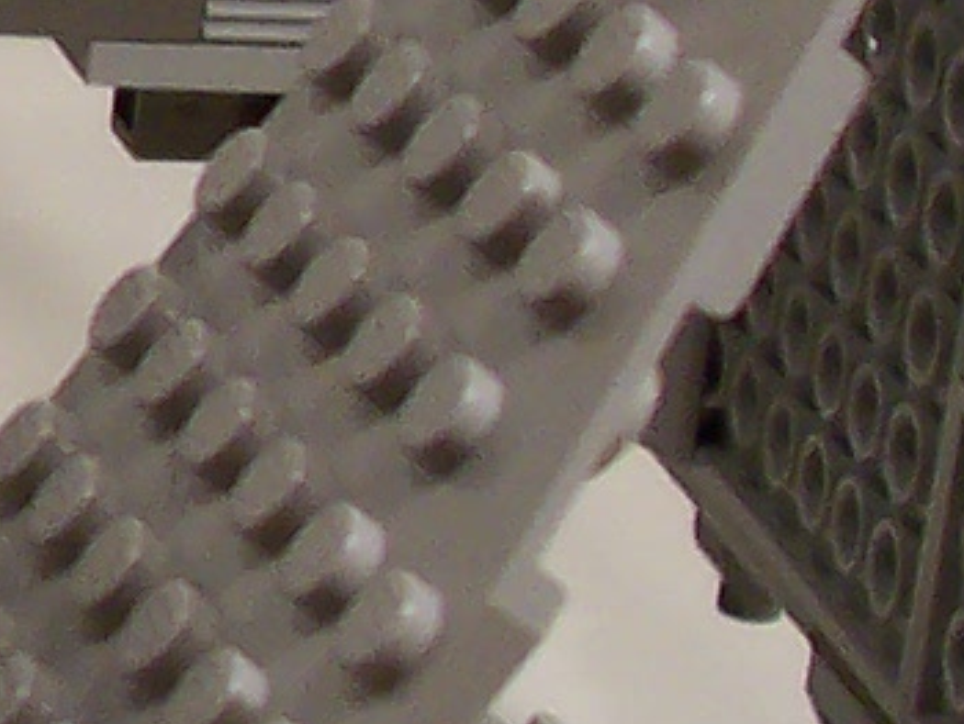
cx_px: -1283
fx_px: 7441
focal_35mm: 267
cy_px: 17
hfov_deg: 7.0
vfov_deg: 5.6
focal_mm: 7
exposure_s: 1/45
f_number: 3
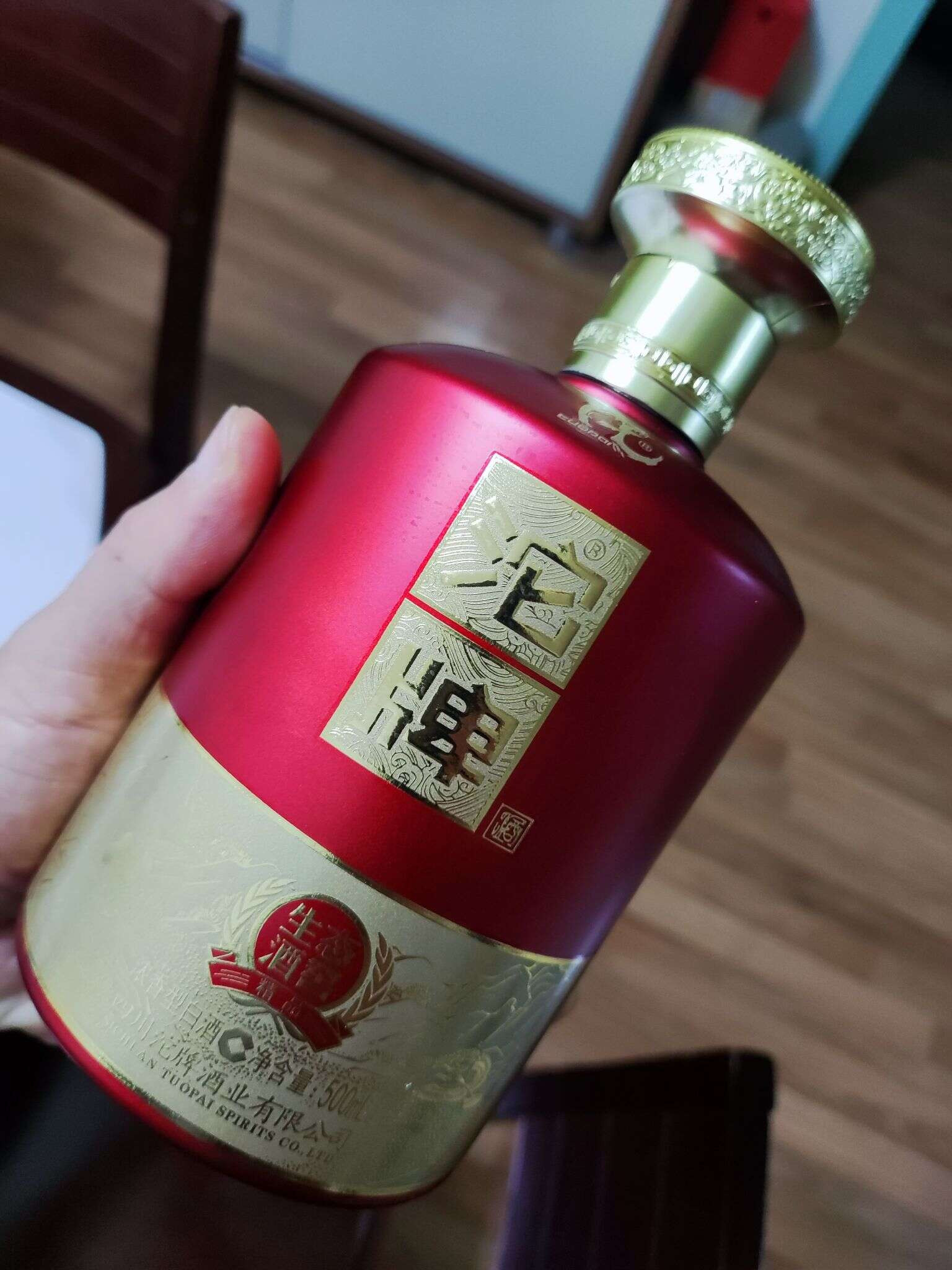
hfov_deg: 54.9
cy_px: 635
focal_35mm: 25
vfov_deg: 69.4
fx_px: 917
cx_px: 476
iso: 332
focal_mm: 4.71
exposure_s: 1/50
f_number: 1.79
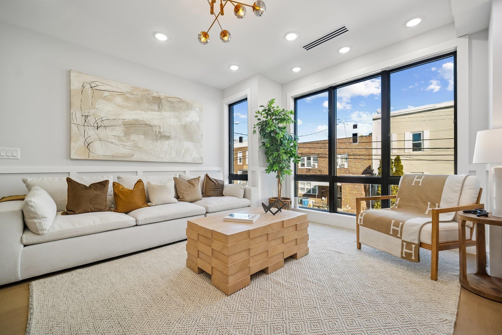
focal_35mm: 24
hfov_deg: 73.7
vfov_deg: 53.1
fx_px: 335
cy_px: 168
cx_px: 251
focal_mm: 24
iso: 640
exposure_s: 1/100
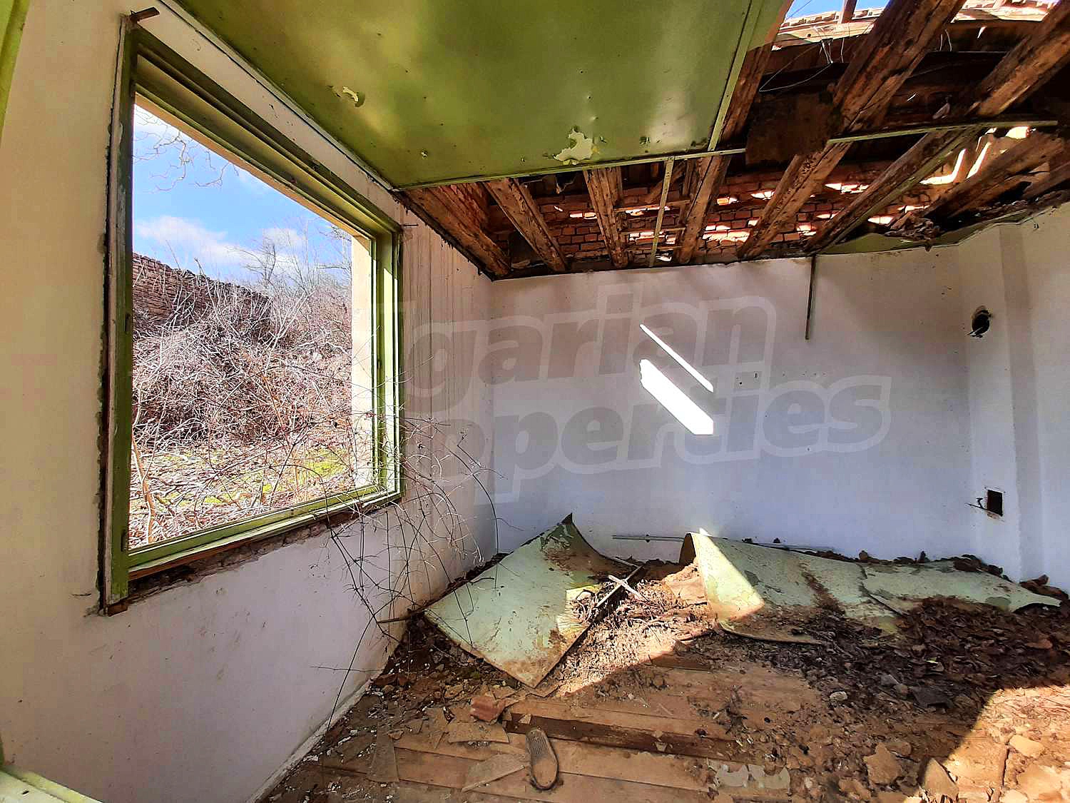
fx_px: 402
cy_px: 402
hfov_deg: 106.2
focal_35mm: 13
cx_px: 535
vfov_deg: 89.9
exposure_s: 1/297
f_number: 2.2
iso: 40
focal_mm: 1.42
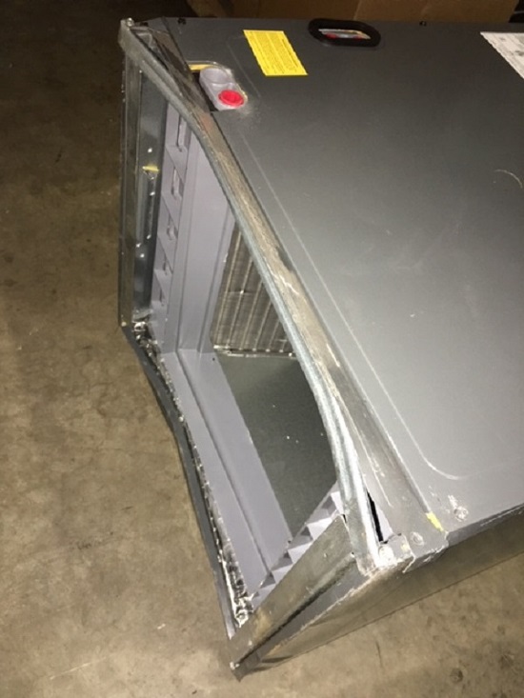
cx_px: 262
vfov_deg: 61.7
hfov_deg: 48.2
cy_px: 349
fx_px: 585
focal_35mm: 29
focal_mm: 4.15
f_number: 2.2
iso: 160
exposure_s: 1/16
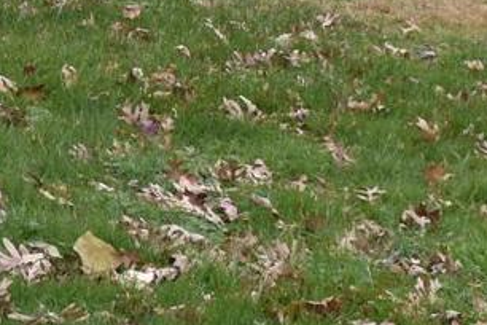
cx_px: -294
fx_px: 3941
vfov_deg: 4.6
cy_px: -436
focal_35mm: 291
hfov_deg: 6.9
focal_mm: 29
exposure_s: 1/200
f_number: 7.1
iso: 400
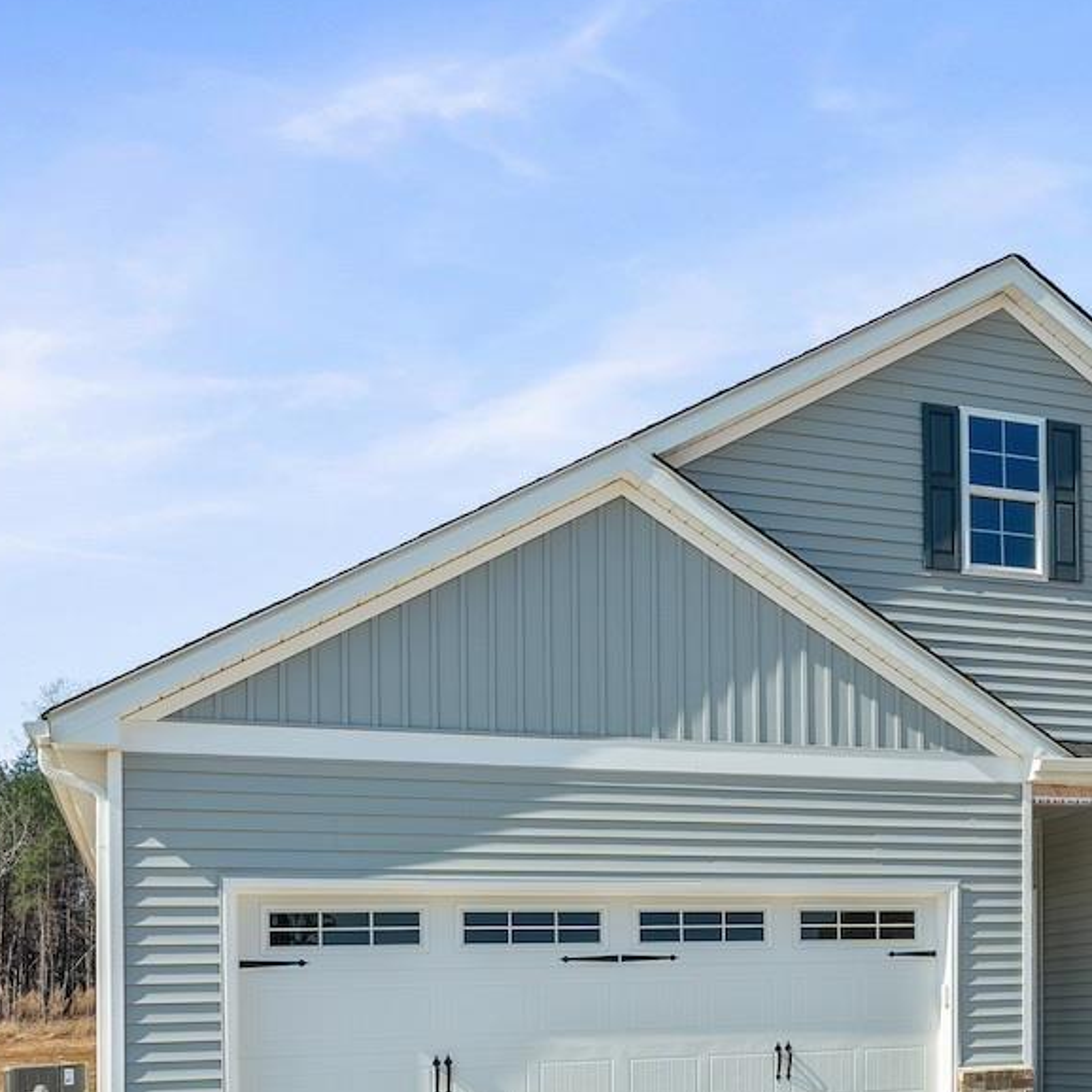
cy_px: 1033
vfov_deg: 35.2
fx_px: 1586
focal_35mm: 44
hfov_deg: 36.1
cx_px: 941
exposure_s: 1/640
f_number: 6.3
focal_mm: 15.5
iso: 100
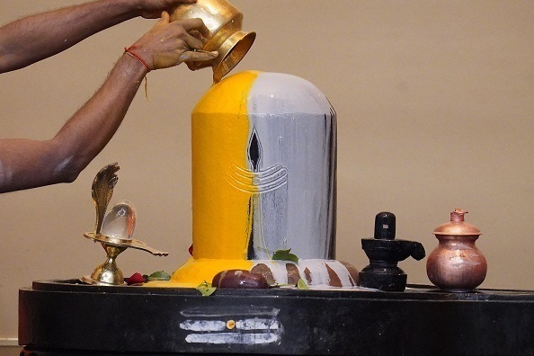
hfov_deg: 10.3
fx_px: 2966
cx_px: 267
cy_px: 178
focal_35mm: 200
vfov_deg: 6.9
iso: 12800
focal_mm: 200
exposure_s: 1/200
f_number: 5.6
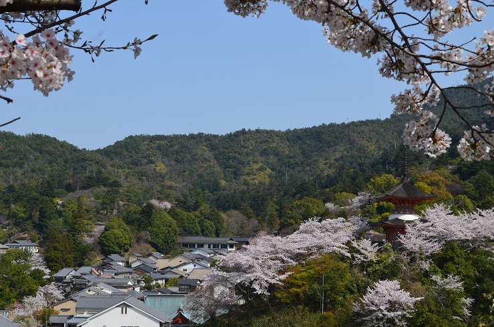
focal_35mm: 60
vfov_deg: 22.5
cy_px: 164
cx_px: 247
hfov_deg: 33.5
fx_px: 822
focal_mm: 40
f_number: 11
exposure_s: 1/160
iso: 100
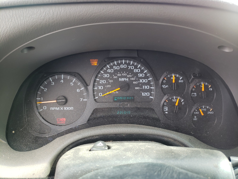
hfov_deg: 67.3
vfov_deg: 53.1
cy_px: 90
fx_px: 179
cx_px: 119
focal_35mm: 26
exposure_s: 1/120
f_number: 1.5
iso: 65
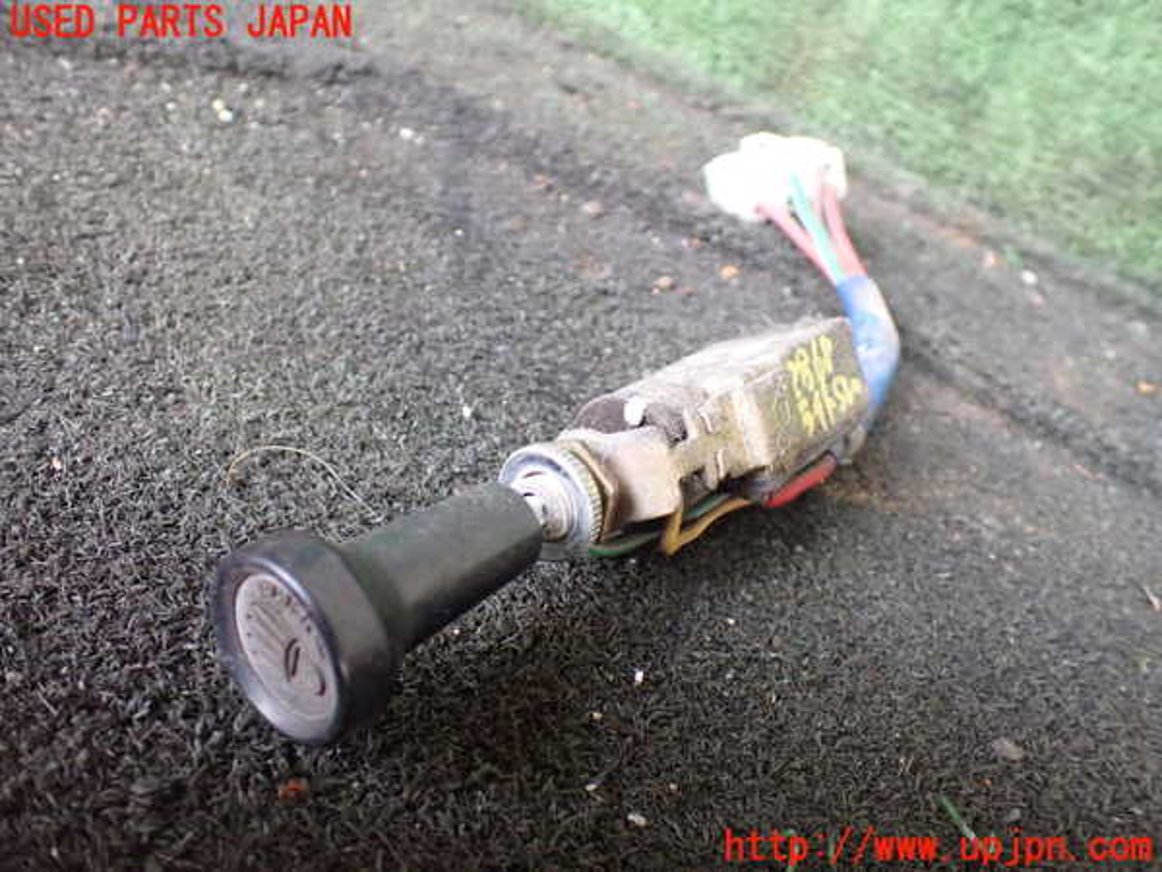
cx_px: 581
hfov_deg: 60.0
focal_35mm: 30
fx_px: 1007
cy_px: 436
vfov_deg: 46.8
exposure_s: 1/80
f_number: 2.3
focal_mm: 5.4
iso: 800
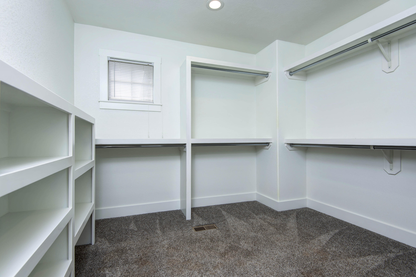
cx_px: 208
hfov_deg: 93.3
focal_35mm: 17
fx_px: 196
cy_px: 138
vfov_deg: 70.5
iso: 125
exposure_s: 1/60
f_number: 6.3
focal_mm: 17
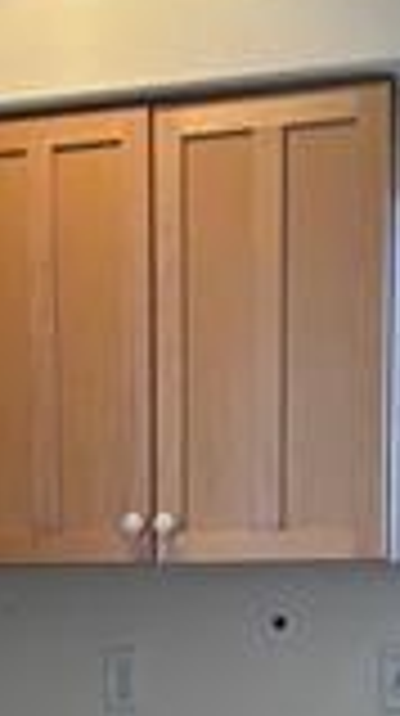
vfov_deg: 14.9
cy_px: 946
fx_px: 2593
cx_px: -11
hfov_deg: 8.8
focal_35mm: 137
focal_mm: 5.96
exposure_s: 1/60
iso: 100
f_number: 1.6
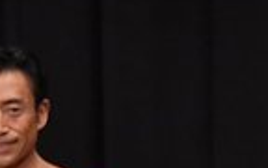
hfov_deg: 1.8
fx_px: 8670
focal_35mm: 1187
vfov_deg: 1.1
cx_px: 423
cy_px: 457
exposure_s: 1/400
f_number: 5.6
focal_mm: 145
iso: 5000
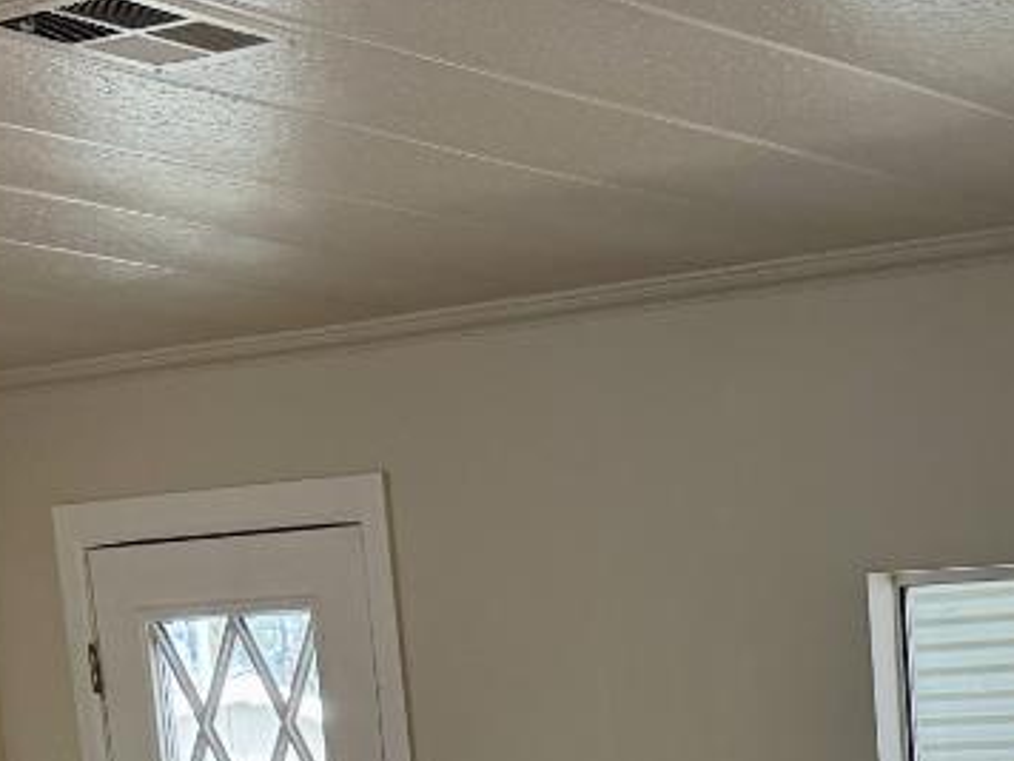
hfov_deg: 17.7
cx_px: 1458
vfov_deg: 12.7
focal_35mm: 101
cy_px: 1563
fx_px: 2959
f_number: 1.78
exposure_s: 1/170
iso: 64
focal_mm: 6.76
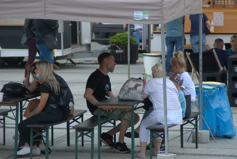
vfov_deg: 5.1
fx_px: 1780
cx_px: 118
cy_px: 80
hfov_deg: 7.6
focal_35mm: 270
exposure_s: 1/200
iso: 400
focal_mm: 180
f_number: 4.8
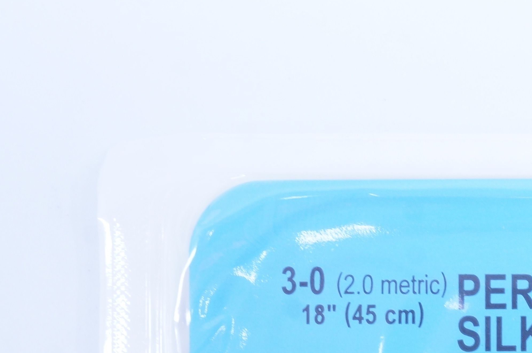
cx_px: 600
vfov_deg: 10.2
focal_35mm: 133
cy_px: 356
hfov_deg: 15.0
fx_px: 1963
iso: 400
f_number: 11
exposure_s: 1/15
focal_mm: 36
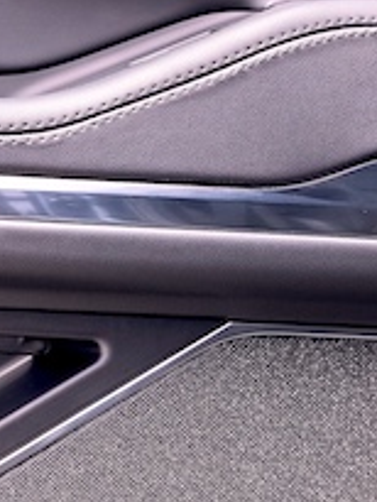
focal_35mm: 72
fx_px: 1044
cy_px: 355
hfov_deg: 20.1
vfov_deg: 26.8
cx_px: 55
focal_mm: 8.5
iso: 50
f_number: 2
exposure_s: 1/952
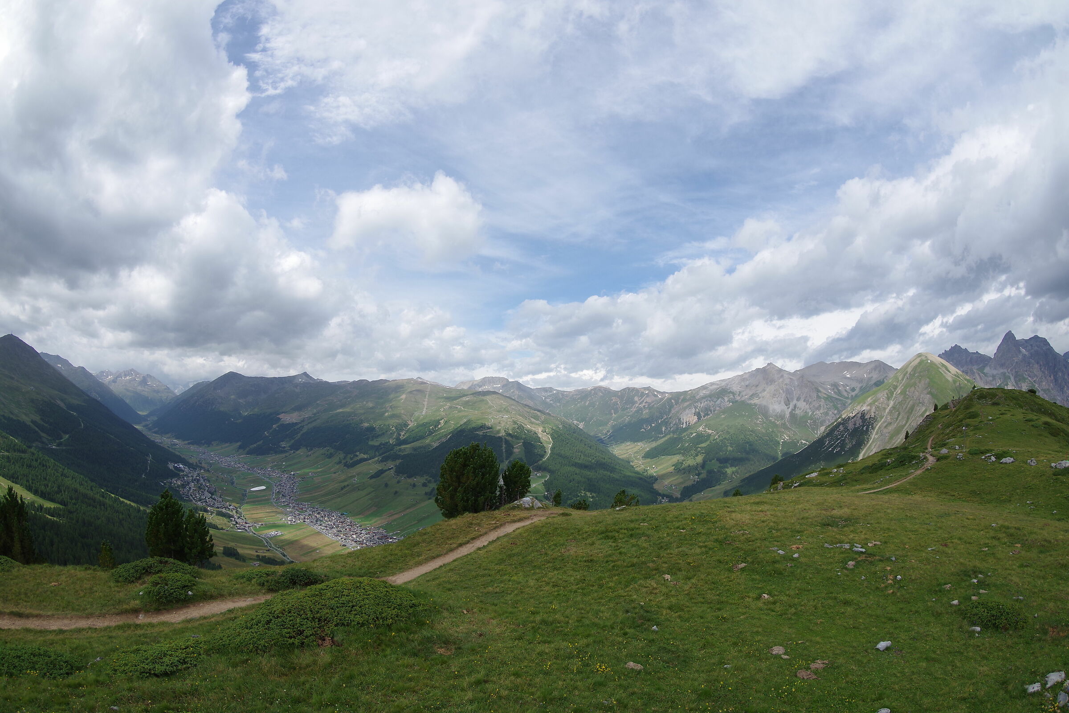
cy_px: 356
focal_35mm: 15
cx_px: 534
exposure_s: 1/250
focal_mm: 10
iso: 100
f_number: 7.1
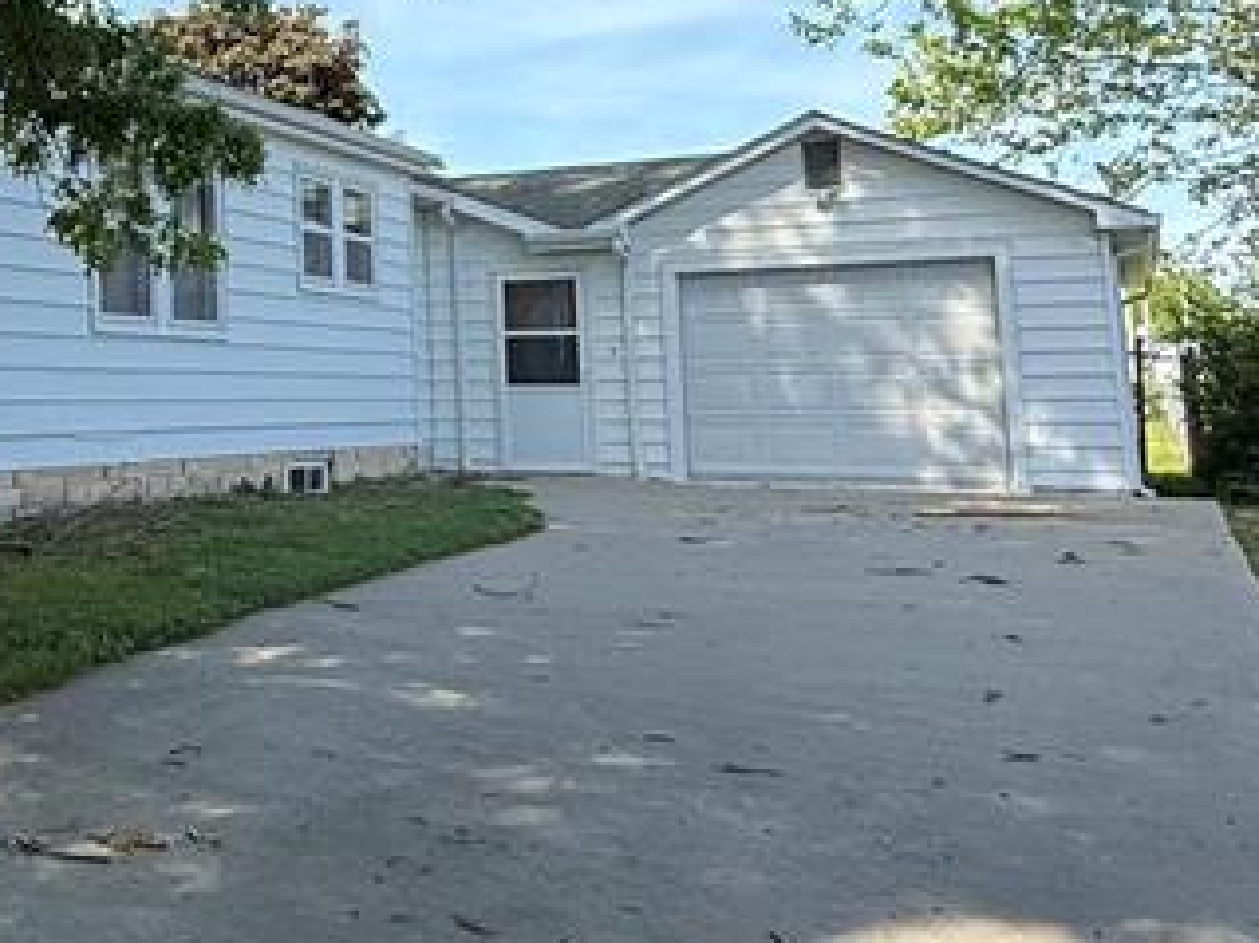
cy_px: 162
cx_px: 12
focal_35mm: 45
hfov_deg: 37.7
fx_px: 1636
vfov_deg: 31.2
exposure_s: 1/717
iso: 64
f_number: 2.2
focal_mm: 2.22
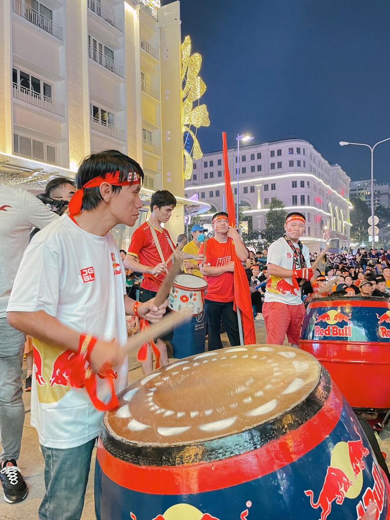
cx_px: 195
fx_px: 391
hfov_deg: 53.1
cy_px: 260
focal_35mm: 26
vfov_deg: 67.3
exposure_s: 1/25
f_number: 1.6
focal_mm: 4.2
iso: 640
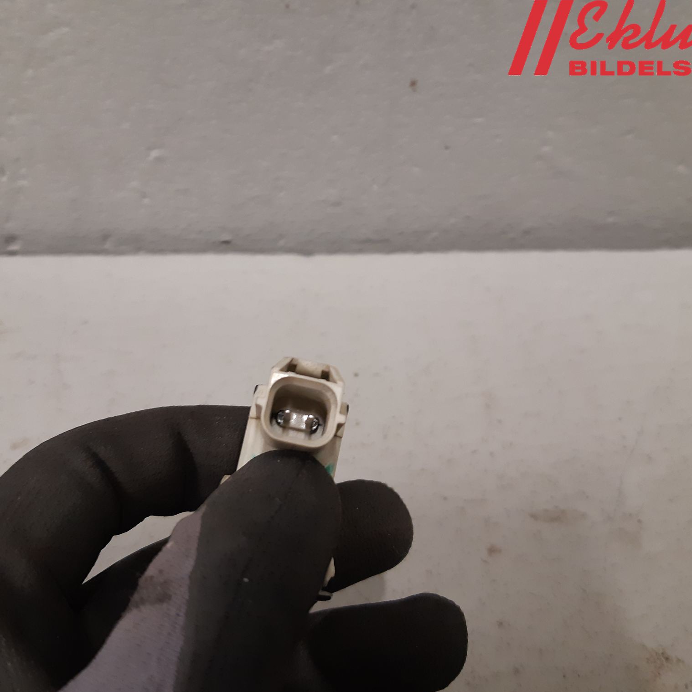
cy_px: 348
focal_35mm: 31
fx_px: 701
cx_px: 321
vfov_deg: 52.5
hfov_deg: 52.5
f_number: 1.7
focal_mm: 3.93
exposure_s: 1/50
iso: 160
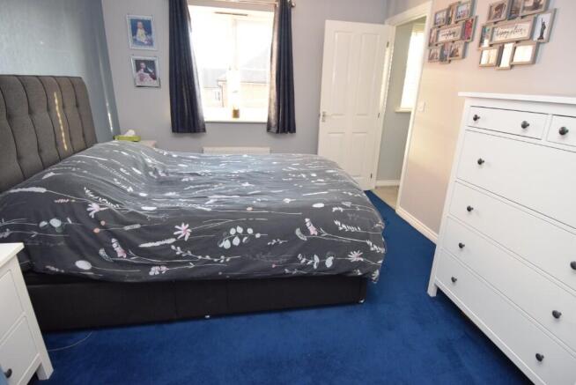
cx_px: 288
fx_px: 288
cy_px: 192
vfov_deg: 67.5
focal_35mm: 18
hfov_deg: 90.0
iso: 800
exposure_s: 1/60
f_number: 4
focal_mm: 12
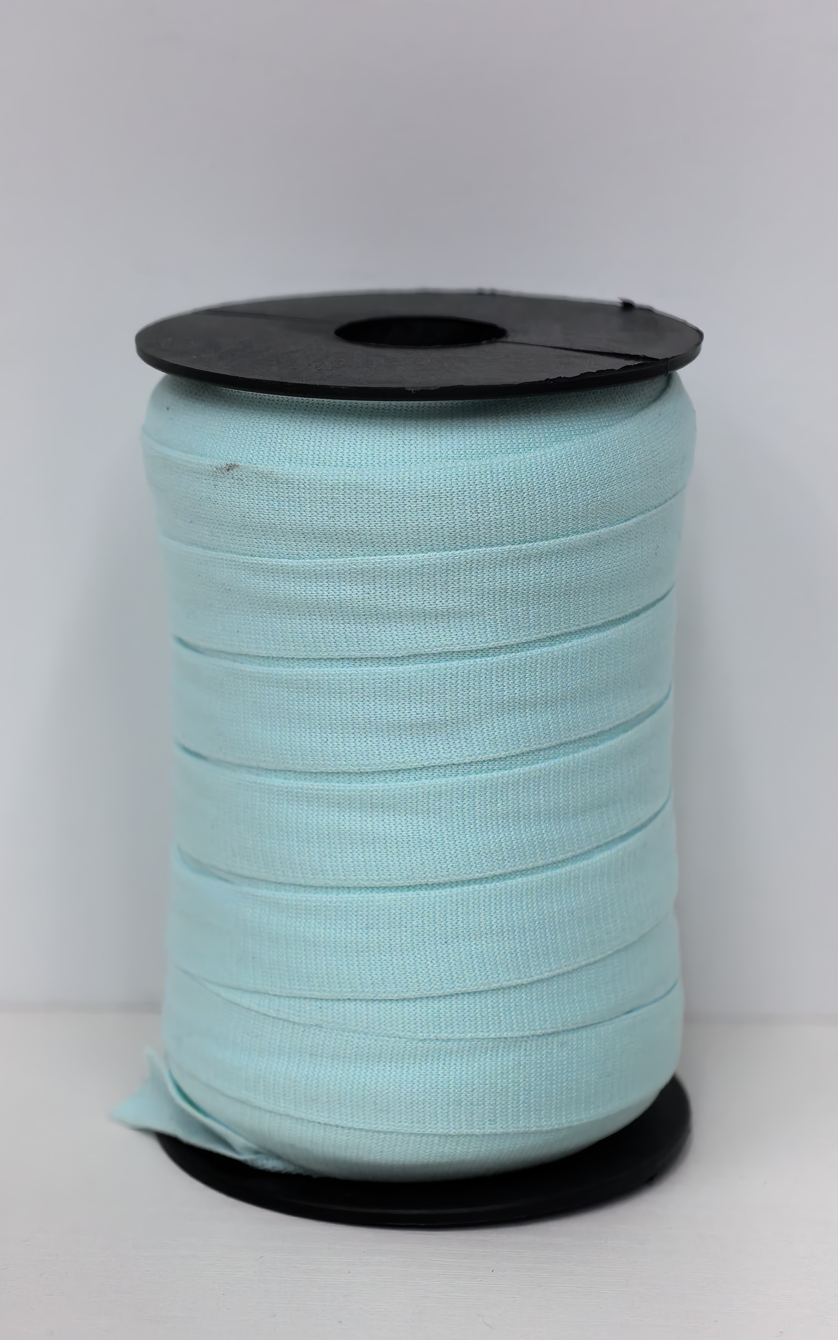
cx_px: 409
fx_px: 3472
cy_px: 673
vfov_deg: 21.9
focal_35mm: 95
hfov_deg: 13.8
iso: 1000
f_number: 2.4
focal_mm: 24.13
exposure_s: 1/1000
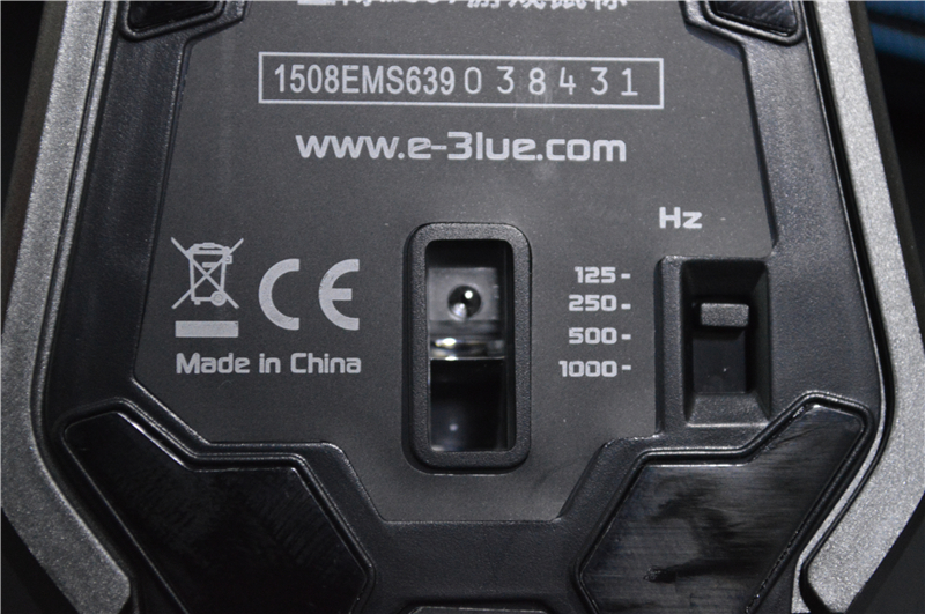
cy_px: 307
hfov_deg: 24.7
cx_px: 462
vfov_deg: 16.5
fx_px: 2117
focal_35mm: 82
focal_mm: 55
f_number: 5.6
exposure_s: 1/15
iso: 3200
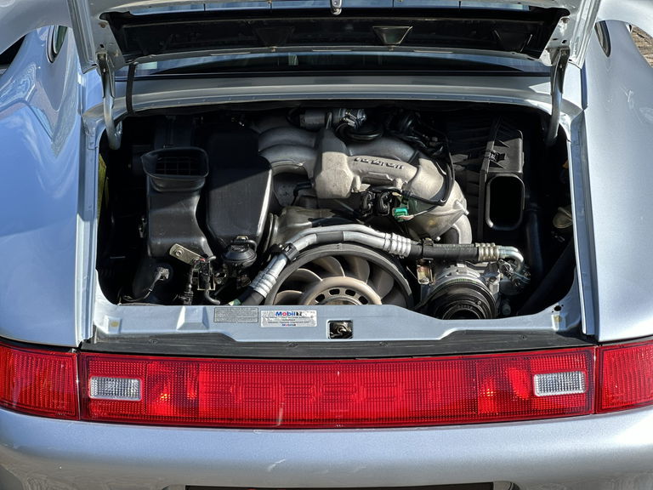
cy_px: 245
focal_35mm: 77
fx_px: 1453
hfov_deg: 25.3
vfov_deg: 19.1
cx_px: 326
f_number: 2.8
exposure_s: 1/141
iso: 20
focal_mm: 9
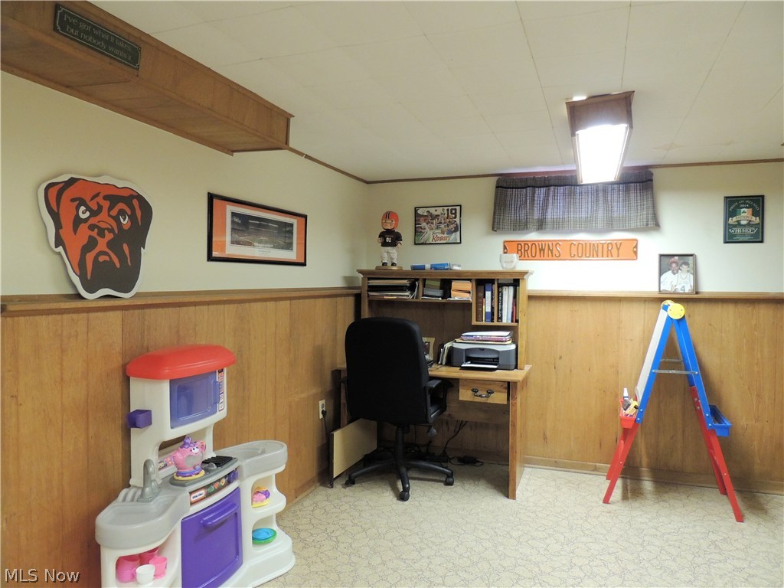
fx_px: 544
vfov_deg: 56.8
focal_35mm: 24
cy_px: 294
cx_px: 392
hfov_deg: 71.6
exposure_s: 1/10
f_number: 3
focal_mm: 4.3
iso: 400
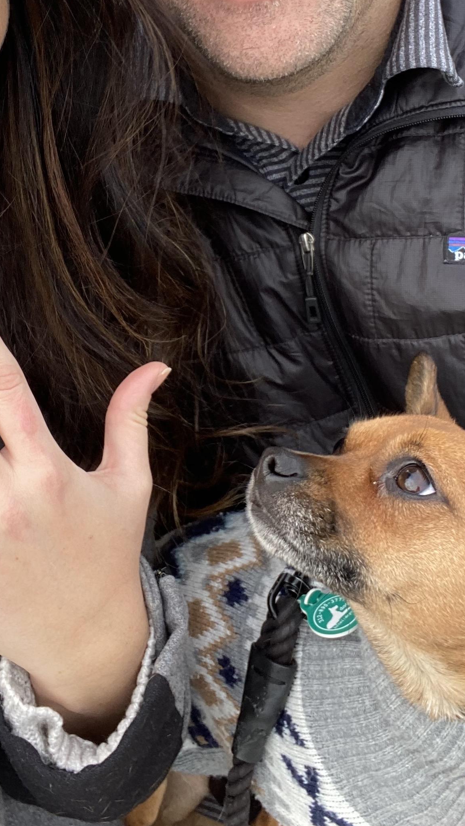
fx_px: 1074
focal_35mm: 49
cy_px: 257
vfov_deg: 41.4
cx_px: 158
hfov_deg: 24.3
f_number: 2.2
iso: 25
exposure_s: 1/192
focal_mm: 2.71
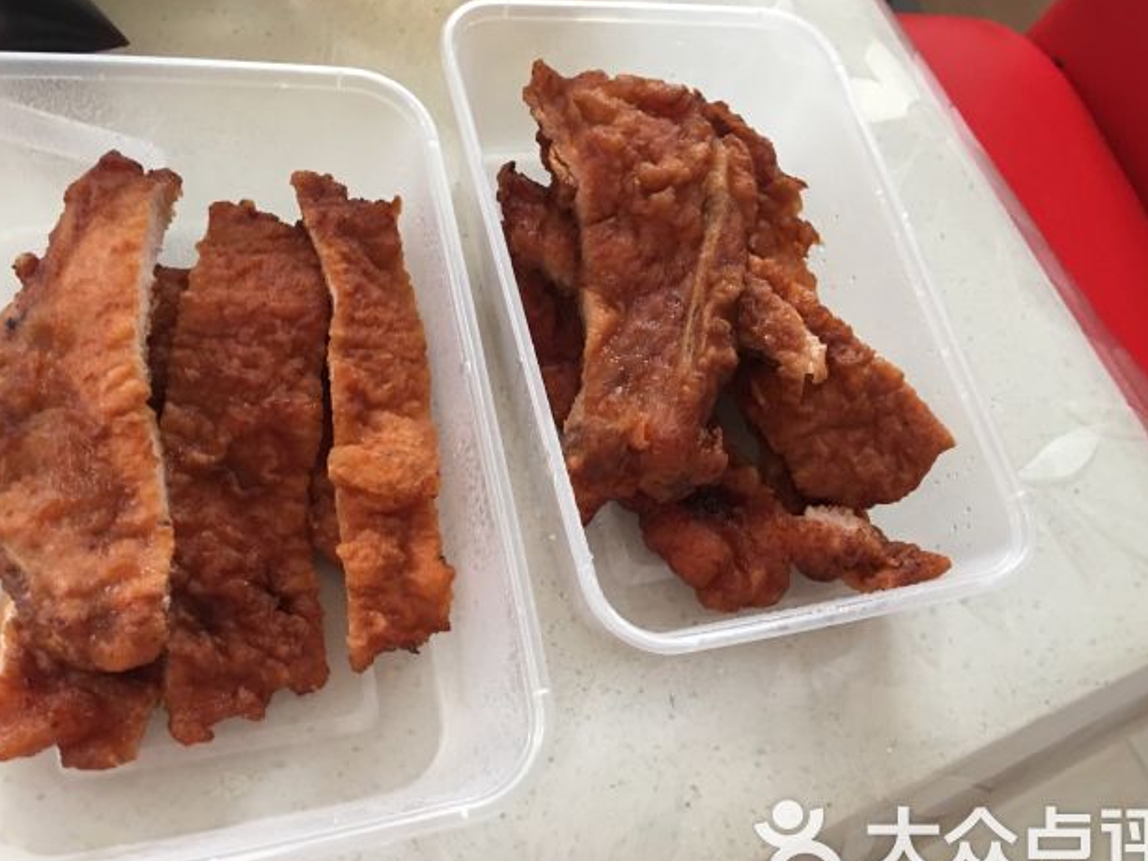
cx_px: 569
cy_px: 451
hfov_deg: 55.4
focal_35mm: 33
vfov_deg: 42.9
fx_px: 1094
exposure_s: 1/17
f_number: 2.2
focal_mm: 4.15
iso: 100
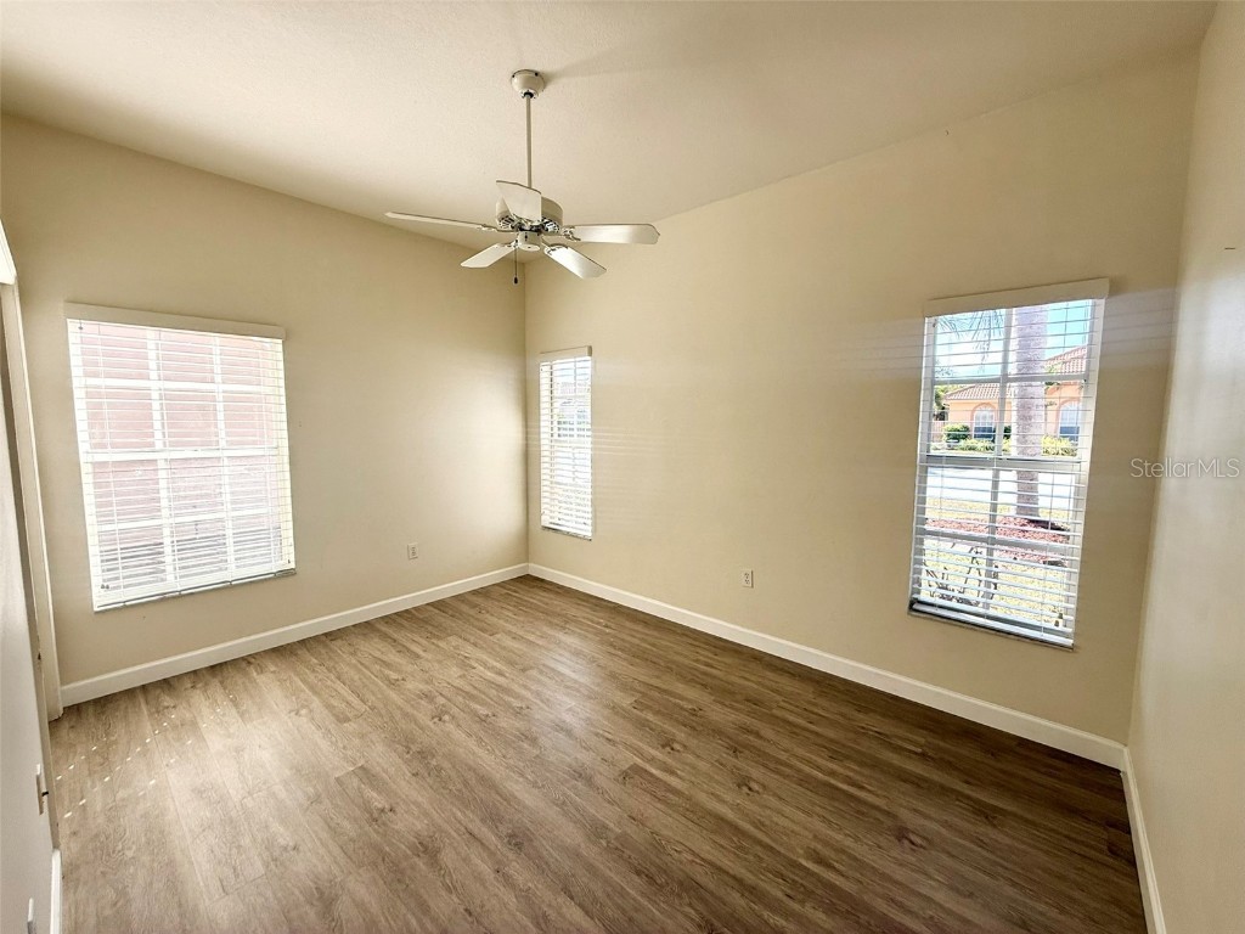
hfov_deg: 102.1
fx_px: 504
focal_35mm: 14
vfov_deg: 85.7
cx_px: 622
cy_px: 467
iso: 64
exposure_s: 1/271
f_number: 2.2
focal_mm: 2.22
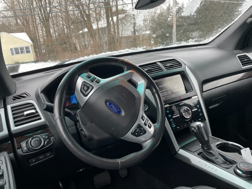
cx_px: 126
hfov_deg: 67.3
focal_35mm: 26
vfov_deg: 53.1
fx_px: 189
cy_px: 94
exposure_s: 1/121
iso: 50
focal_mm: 4.2
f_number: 1.6
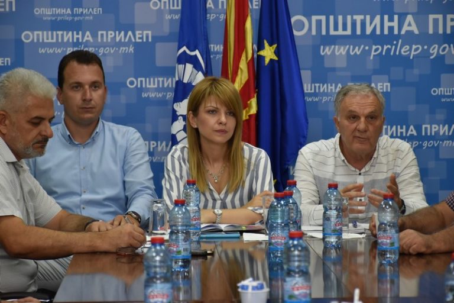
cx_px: 227
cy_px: 152
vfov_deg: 9.1
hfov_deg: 13.7
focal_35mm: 150
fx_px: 1892
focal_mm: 100
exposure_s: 1/125
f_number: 6.3
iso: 800
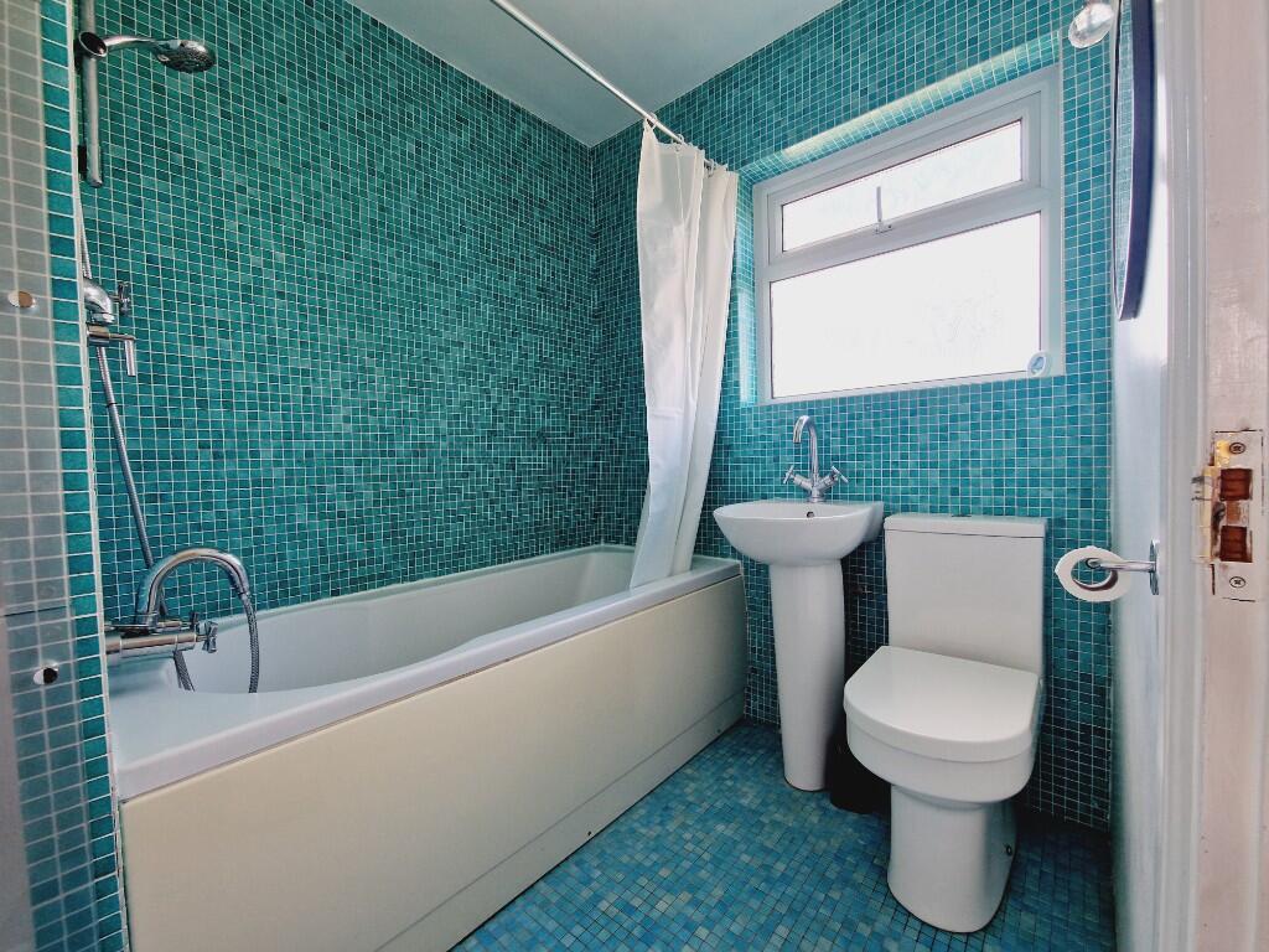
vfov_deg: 89.9
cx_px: 634
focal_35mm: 13
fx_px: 477
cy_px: 476
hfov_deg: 106.2
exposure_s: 1/100
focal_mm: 2.2
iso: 80
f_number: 2.2
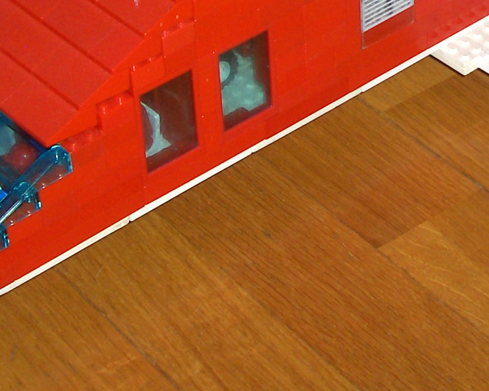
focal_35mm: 133
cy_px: -72
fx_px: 1925
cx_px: 461
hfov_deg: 14.3
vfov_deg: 11.4
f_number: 2.9
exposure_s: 1/60
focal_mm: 7.4
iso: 100
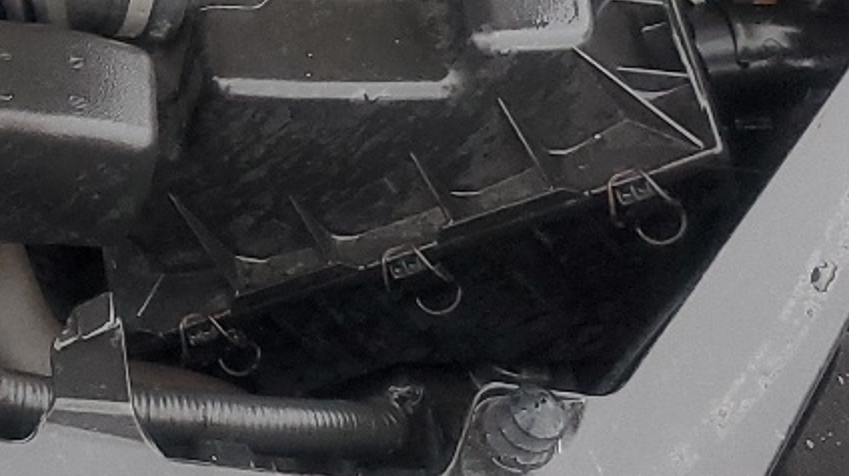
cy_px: -150
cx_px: -410
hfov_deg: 17.9
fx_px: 2408
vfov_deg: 11.0
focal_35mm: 107
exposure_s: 1/120
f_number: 1.5
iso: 93
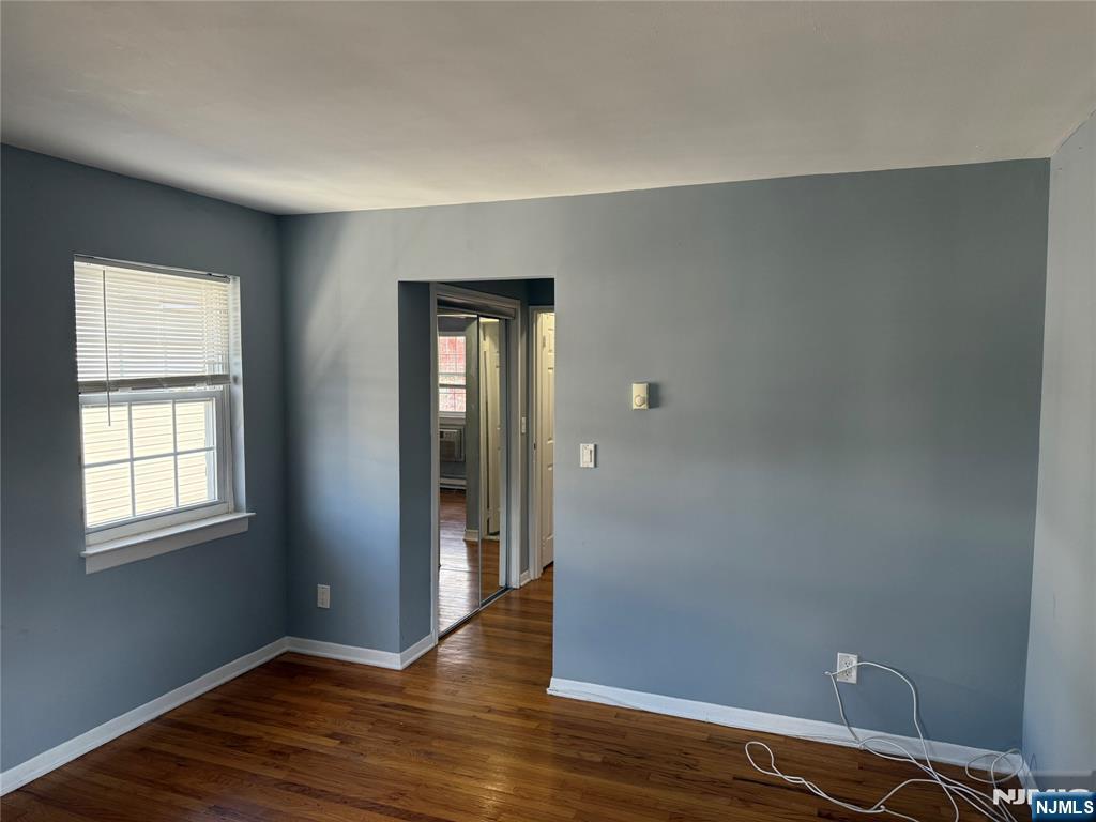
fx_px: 760
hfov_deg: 71.6
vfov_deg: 56.8
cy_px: 411
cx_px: 548
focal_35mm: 24
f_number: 1.78
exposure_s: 1/128
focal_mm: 6.76
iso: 200
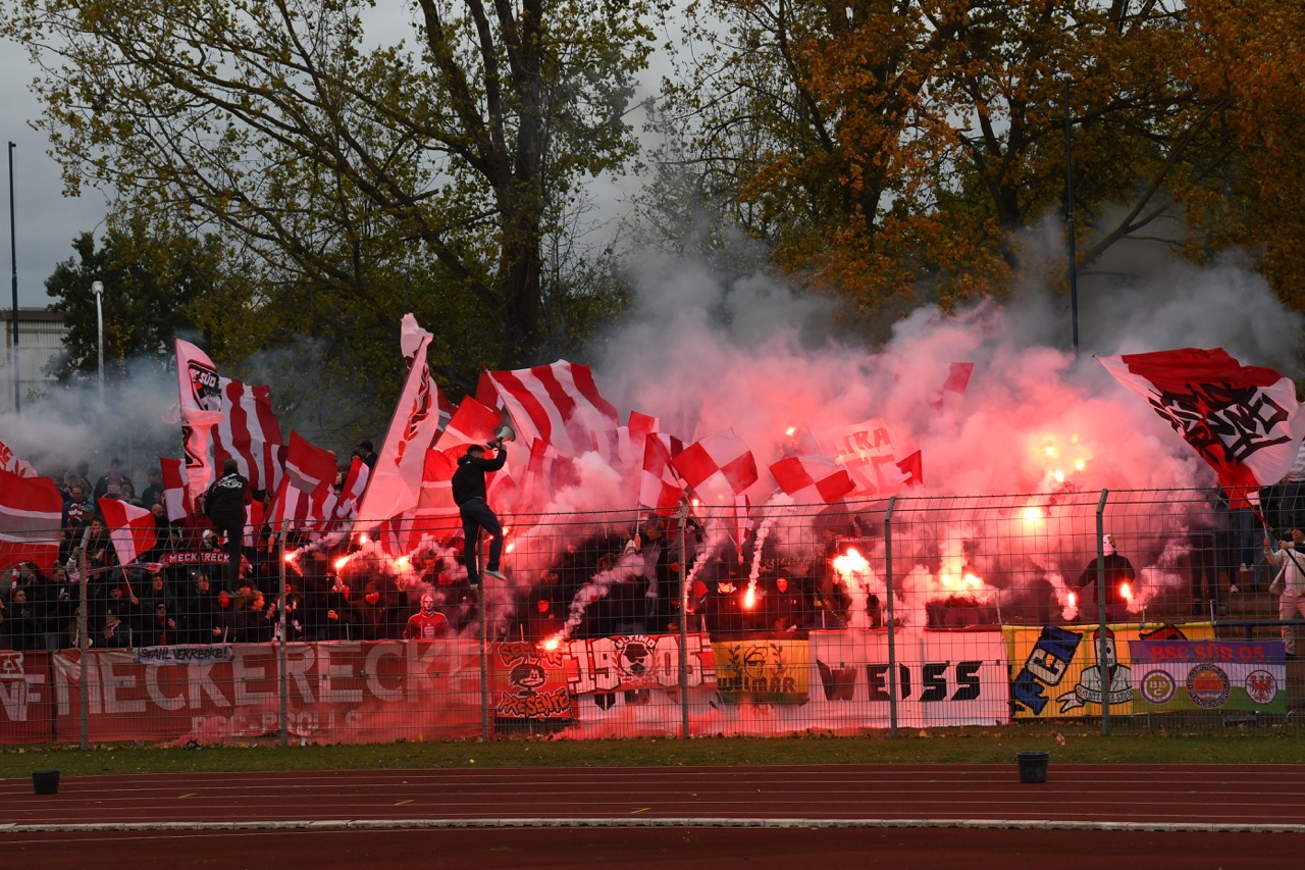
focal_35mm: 90
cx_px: 652
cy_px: 435
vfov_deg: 15.2
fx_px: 3262
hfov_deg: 22.6
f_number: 8
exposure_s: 1/800
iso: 640
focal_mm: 60
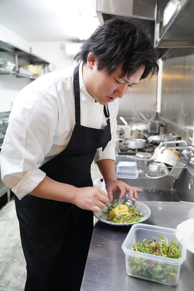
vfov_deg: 57.5
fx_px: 265
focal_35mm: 33
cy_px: 146
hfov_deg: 40.2
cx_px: 97
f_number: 4.5
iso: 6400
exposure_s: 1/320
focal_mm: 32.8
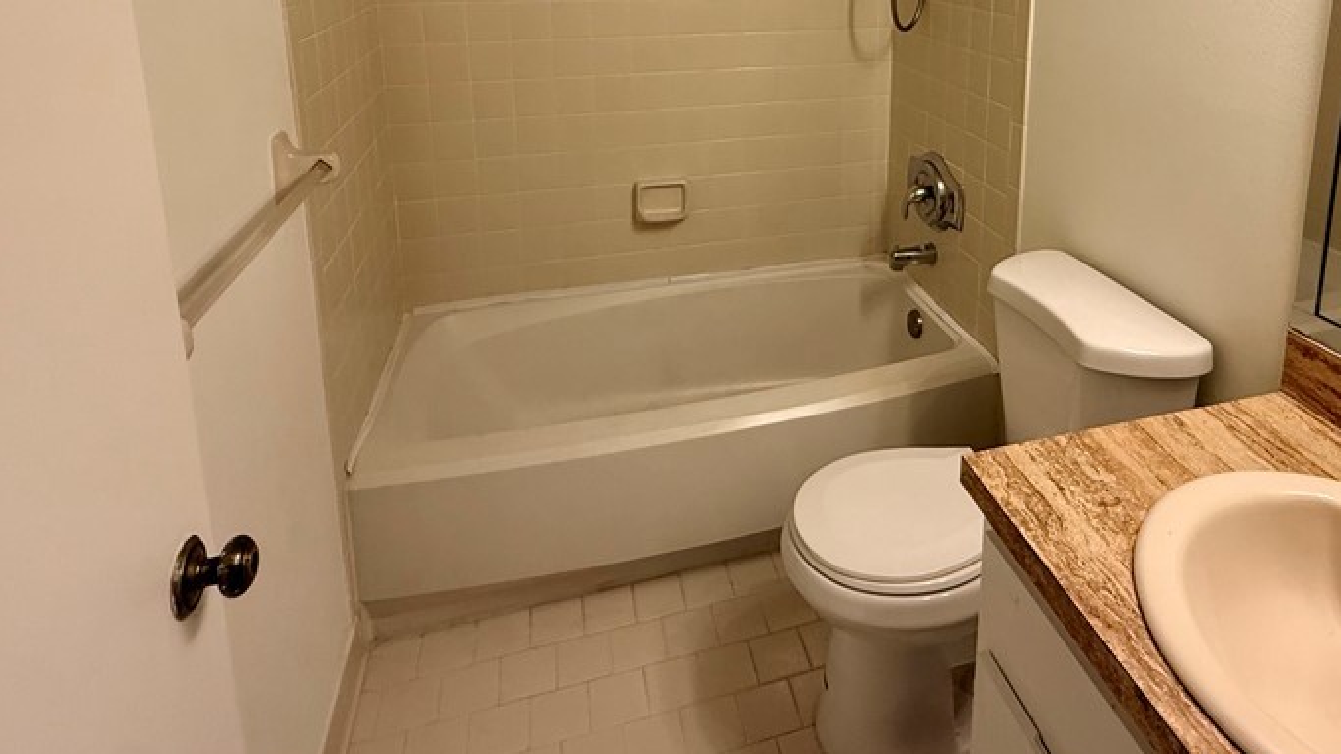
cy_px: 79
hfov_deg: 77.8
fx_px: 818
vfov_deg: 45.1
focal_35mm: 23
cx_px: 804
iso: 250
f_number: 2.2
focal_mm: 2.22
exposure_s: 1/120
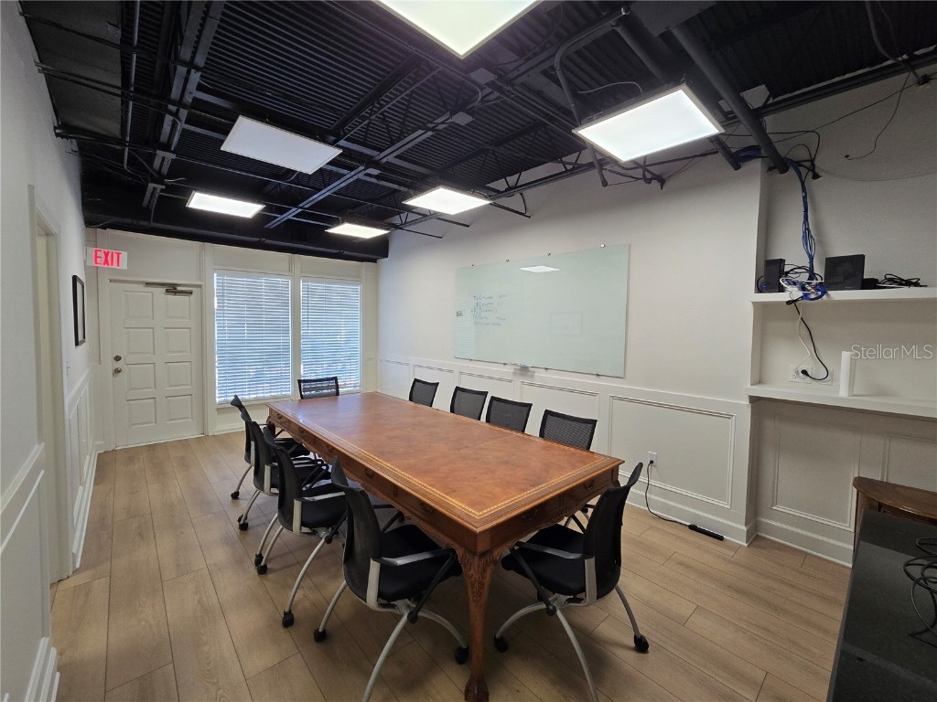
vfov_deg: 89.9
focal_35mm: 13
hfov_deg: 106.2
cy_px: 351
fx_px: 352
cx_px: 468
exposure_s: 1/60
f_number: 2.2
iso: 100
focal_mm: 2.2
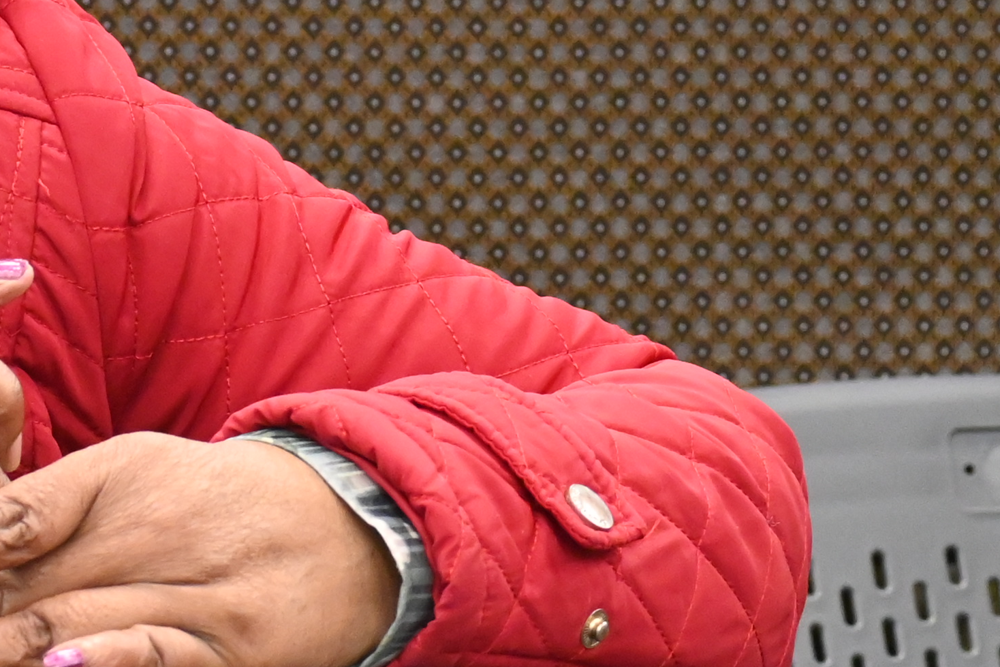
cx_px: -520
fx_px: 11695
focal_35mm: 421
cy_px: -222
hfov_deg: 4.9
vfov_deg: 3.3
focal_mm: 74
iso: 3200
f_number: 4.8
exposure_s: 1/60
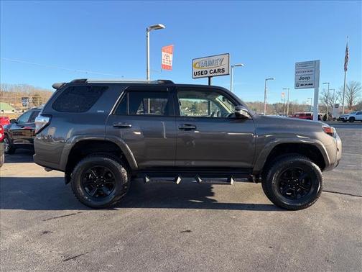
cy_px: 136
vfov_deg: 56.8
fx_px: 251
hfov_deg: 71.6
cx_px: 181
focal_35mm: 24
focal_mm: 6.76
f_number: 1.78
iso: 80
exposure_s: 1/1437
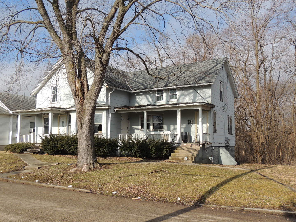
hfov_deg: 52.6
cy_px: 111
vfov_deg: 40.7
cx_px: 148
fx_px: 299
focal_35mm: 35
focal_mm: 6.2
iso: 100
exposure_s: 1/1250
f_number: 3.3
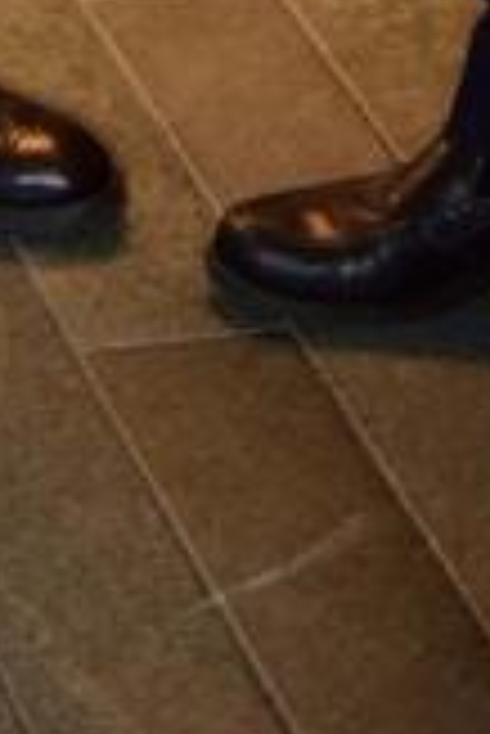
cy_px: -1900
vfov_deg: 6.4
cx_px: 45
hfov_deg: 4.9
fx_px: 5684
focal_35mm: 279
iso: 1250
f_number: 2.8
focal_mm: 38
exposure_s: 1/15
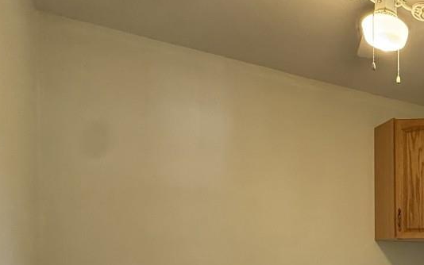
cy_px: 273
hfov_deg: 36.3
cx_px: 526
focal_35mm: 40
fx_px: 462
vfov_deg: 29.6
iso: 250
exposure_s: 1/60
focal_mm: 2.22
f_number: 2.2
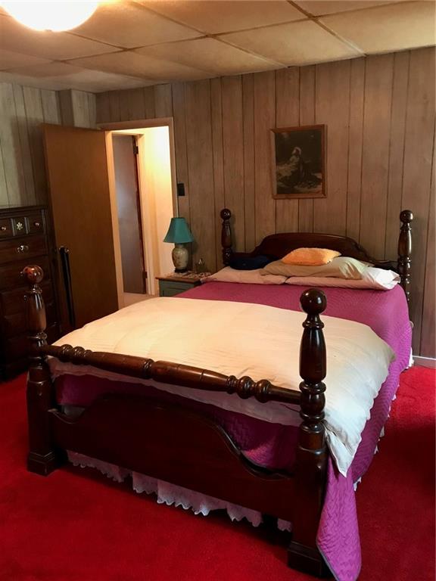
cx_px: 218
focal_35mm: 28
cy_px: 290
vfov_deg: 63.4
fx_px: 470
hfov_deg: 49.7
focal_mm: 3.99
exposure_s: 1/8
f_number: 1.8
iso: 100
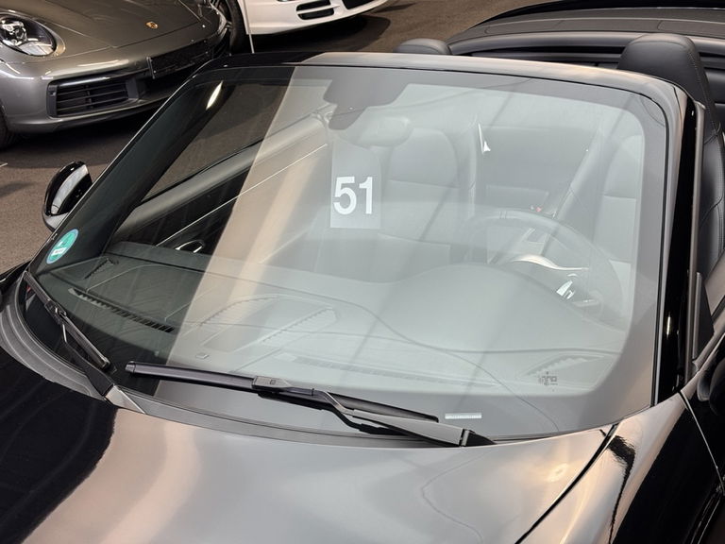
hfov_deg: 39.7
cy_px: 272
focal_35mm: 48
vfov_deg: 30.3
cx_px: 362
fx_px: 1005
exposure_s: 1/50
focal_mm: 6.76
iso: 64
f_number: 1.78
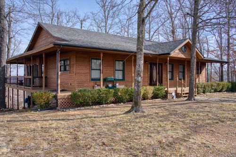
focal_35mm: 30
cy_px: 78
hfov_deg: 61.9
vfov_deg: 43.6
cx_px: 118
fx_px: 197
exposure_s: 1/200
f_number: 7.1
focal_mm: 30
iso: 100
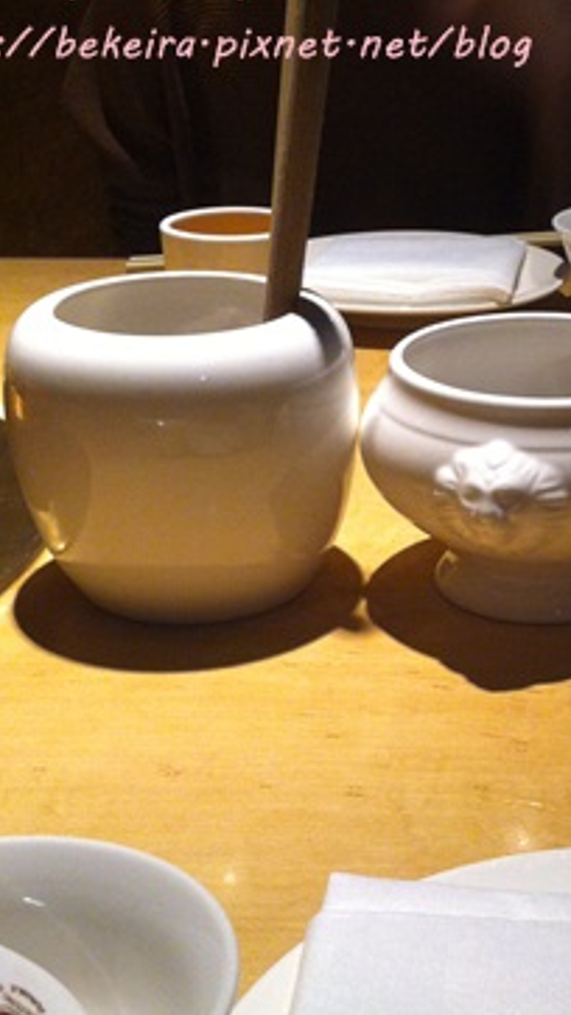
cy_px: 590
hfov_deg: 18.8
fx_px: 1697
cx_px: 507
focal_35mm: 63
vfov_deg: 33.3
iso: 125
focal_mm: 3.85
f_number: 2.8
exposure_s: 1/15
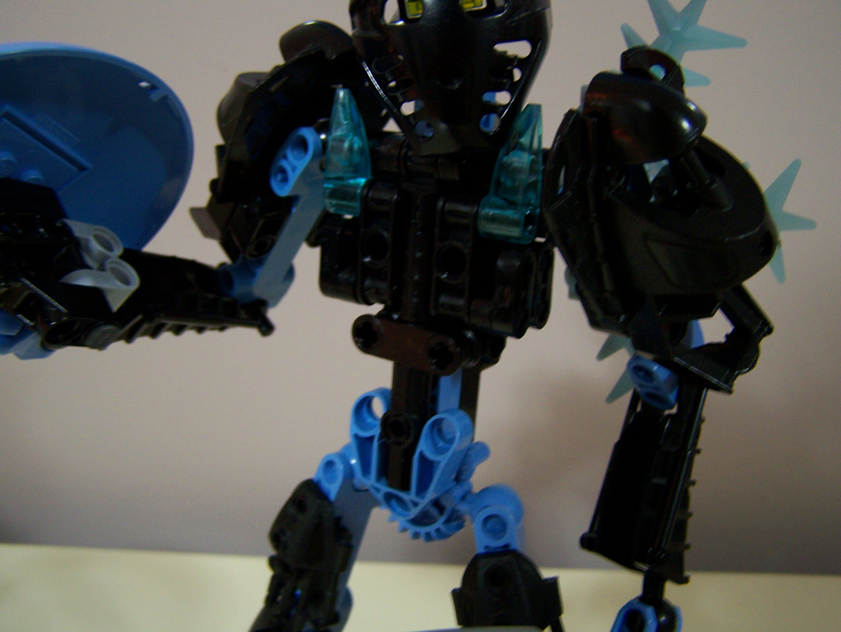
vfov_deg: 37.8
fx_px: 924
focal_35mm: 38
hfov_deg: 48.9
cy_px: 316
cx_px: 420
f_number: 2.8
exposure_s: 1/8
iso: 160
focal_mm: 6.3
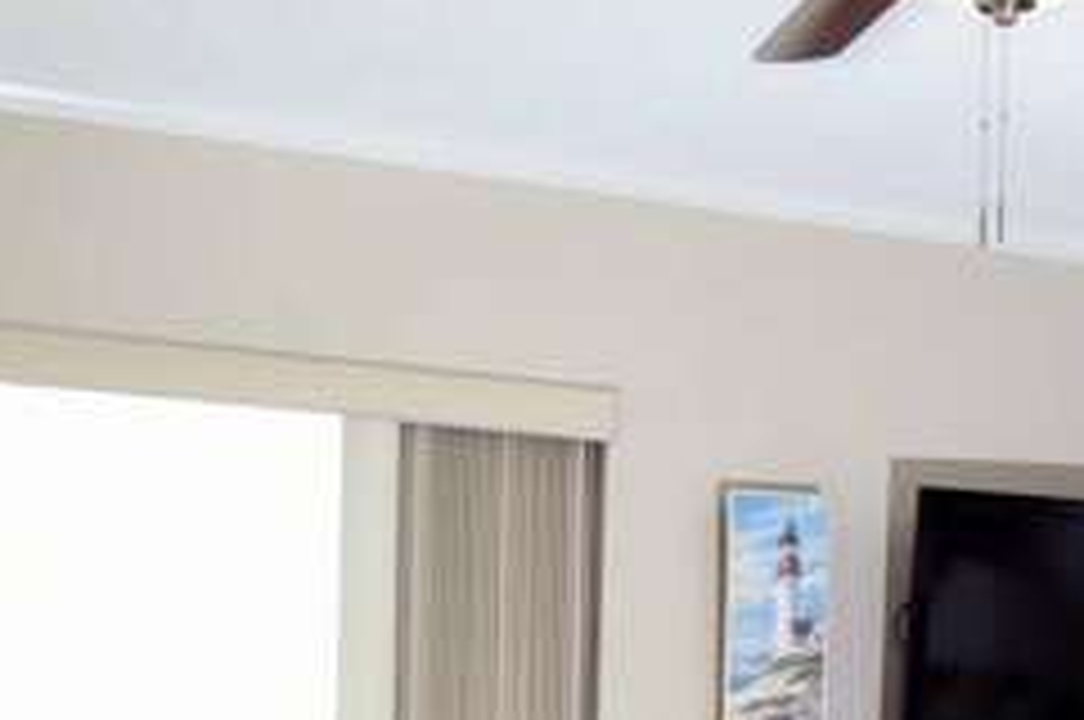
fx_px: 2586
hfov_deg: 23.6
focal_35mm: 86
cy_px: 961
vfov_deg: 15.1
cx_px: 706
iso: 360
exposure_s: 1/125
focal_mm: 18
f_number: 4
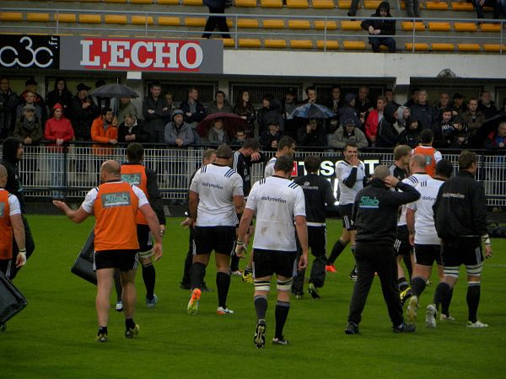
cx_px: 253
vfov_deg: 4.4
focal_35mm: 337
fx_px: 4926
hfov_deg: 5.9
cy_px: 190
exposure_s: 1/140
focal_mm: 59.9
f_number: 5
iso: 288
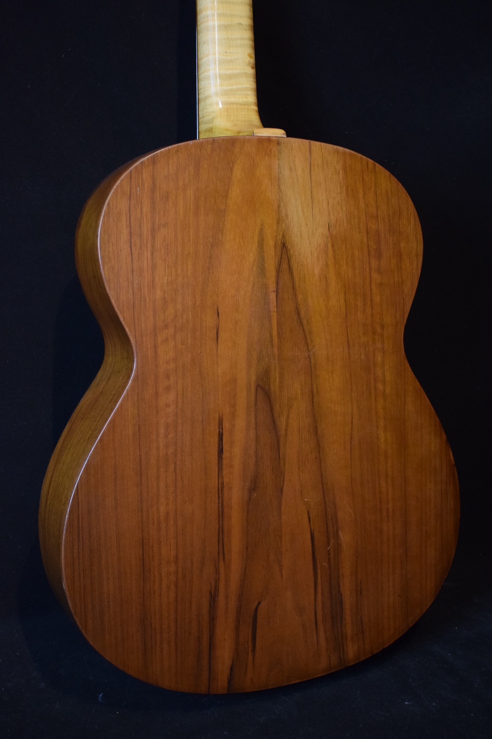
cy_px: 370
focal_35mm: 46
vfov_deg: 42.3
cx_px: 246
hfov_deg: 28.9
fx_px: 953
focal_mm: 31
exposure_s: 1/30
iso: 2000
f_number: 4.2
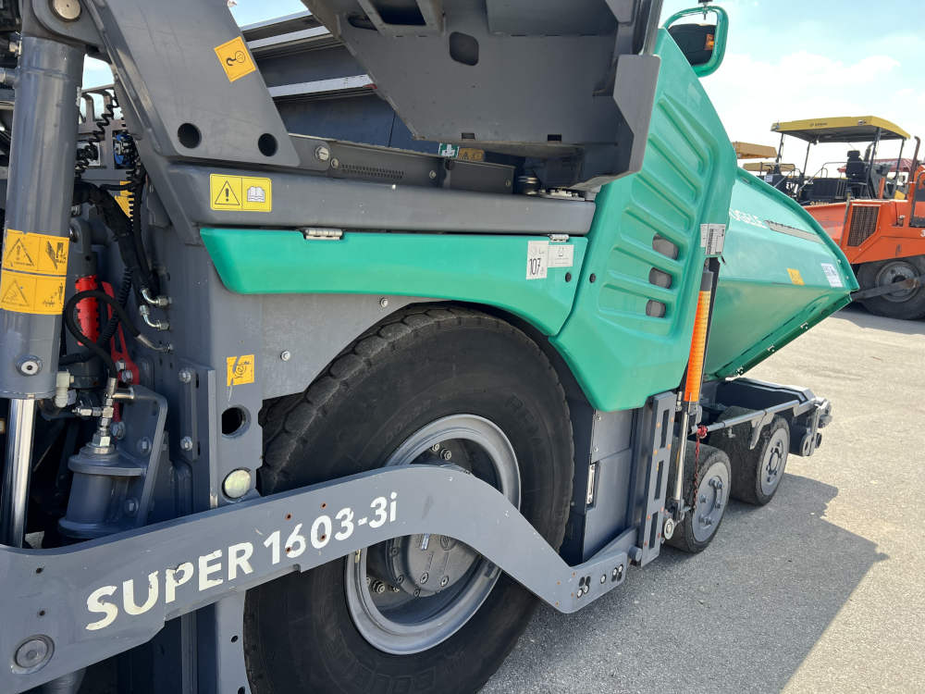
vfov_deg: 53.1
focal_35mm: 26
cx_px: 462
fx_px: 695
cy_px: 347
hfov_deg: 67.3
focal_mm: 5.7
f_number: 1.5
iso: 50
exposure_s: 1/846
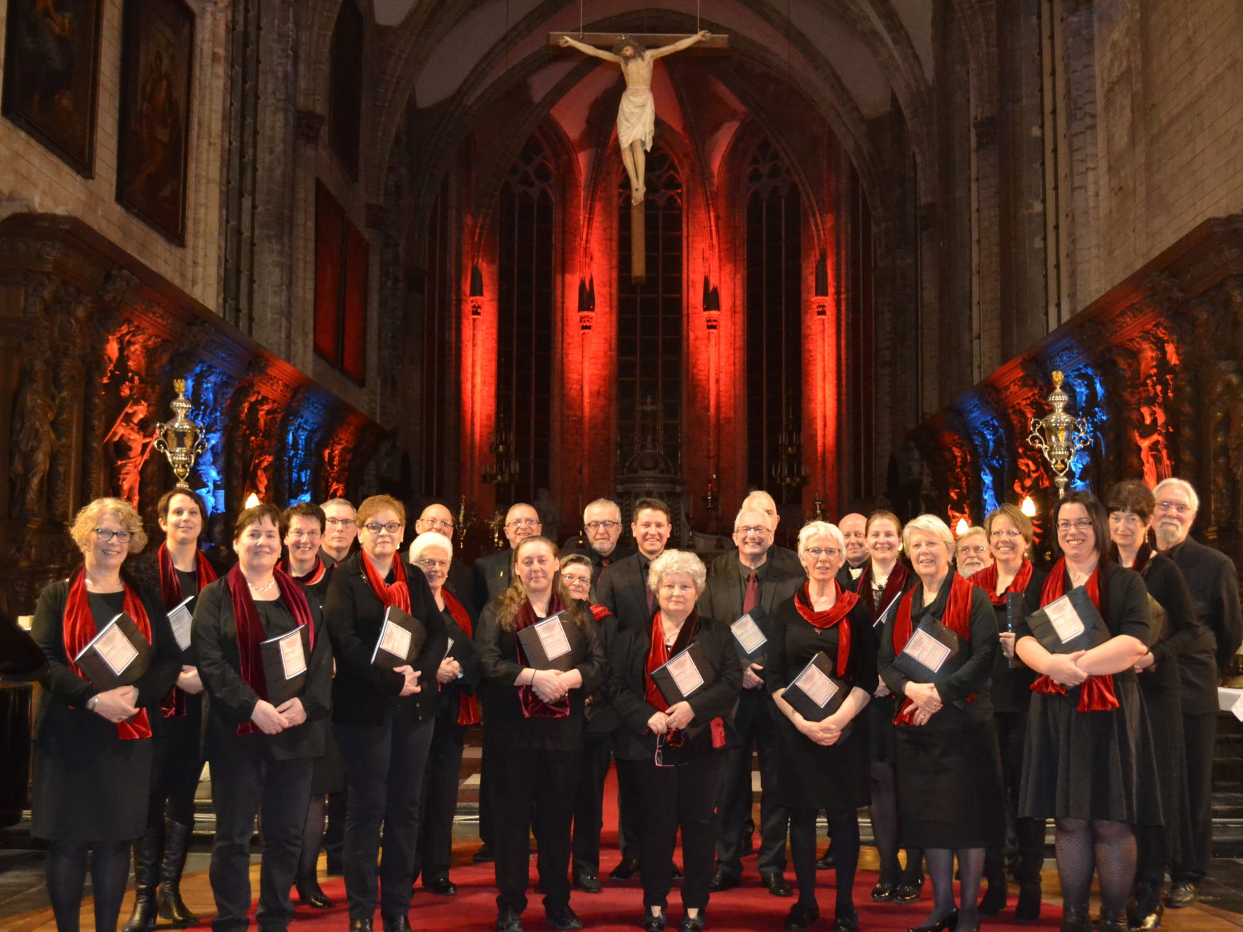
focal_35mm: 40
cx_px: 631
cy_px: 475
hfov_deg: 46.8
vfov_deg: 36.0
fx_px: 1436
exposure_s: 1/60
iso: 3200
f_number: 4
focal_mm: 24
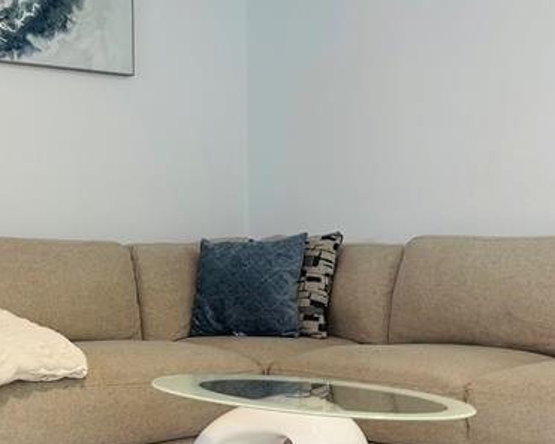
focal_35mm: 70
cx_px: 166
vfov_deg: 21.9
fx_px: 1150
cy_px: 211
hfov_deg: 26.9
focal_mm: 5.96
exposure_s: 1/60
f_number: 1.6
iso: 125
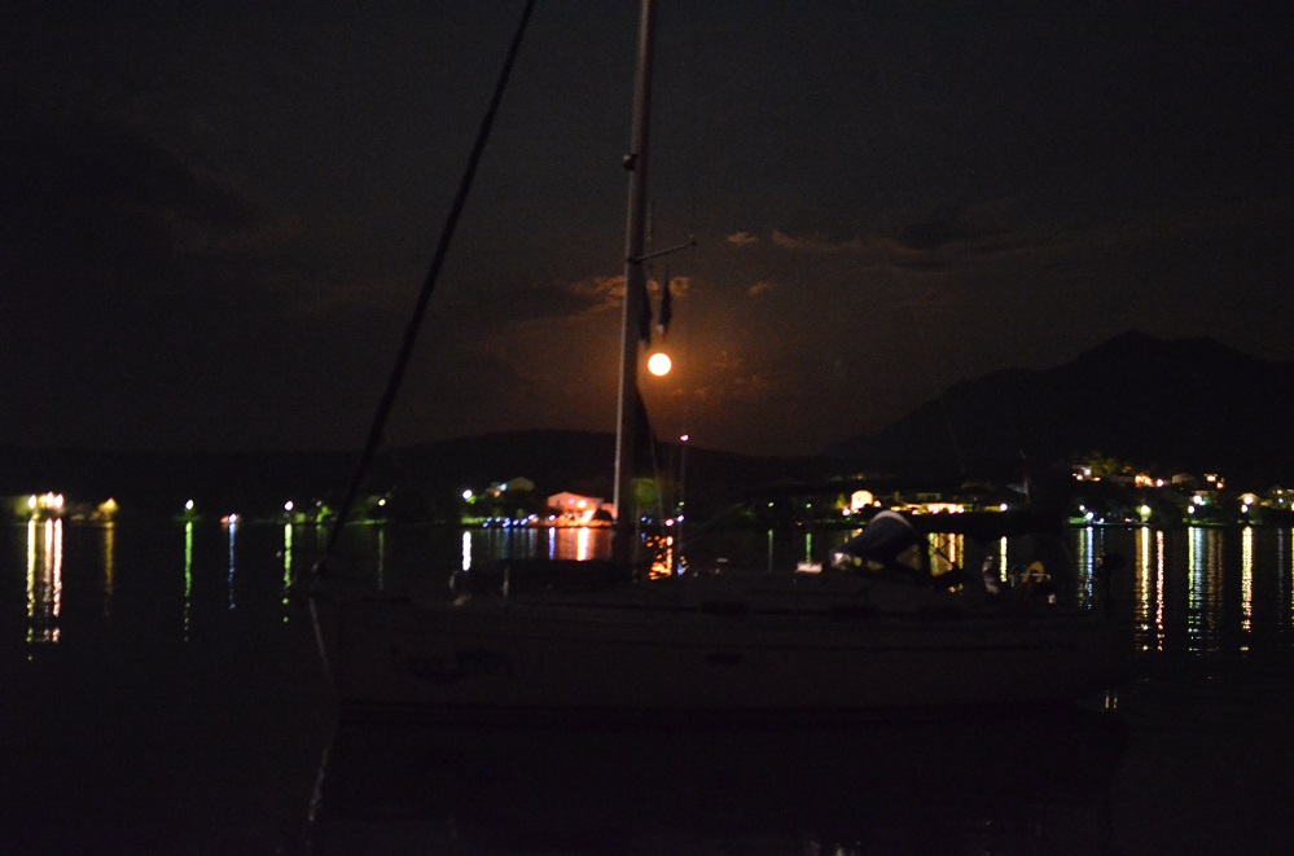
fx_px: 1883
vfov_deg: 25.6
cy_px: 428
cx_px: 647
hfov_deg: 37.9
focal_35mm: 52
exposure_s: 1/8
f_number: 1.8
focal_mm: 35
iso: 6400
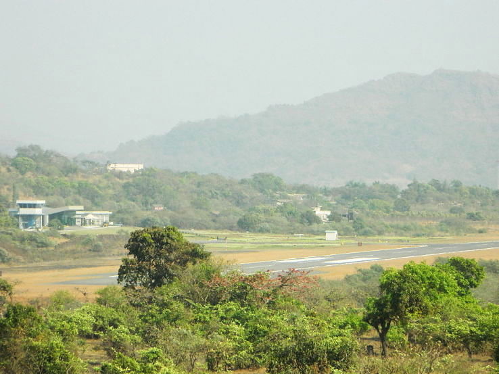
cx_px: 250
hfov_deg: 7.1
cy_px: 187
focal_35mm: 278
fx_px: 4006
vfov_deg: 5.3
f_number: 5.6
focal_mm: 50
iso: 220
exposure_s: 1/500
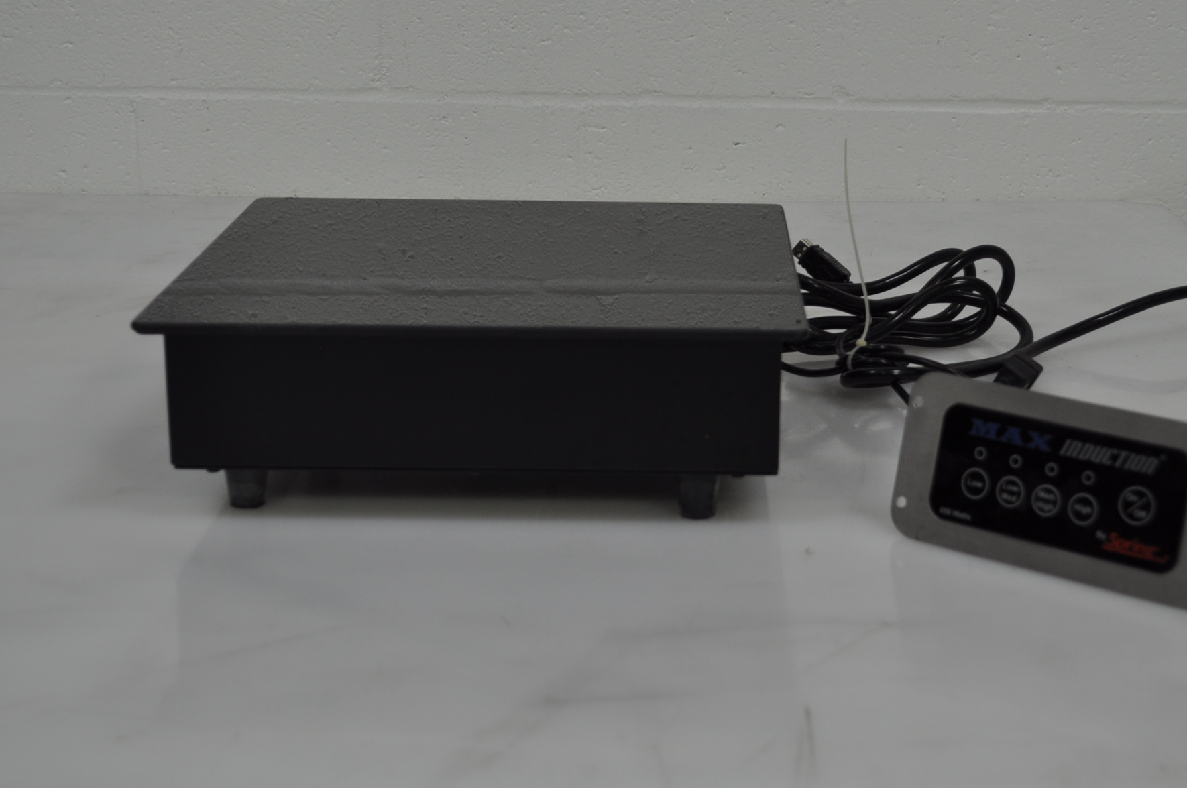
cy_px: 315
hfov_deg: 31.6
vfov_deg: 21.3
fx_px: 2094
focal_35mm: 64
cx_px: 667
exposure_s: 1/125
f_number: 5.6
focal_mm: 35
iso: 250
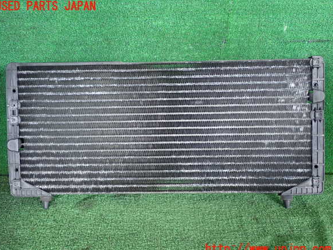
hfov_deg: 50.1
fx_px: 356
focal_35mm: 37
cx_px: 163
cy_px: 128
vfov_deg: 38.7
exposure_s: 1/125
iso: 500
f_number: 2.5
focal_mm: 6.37
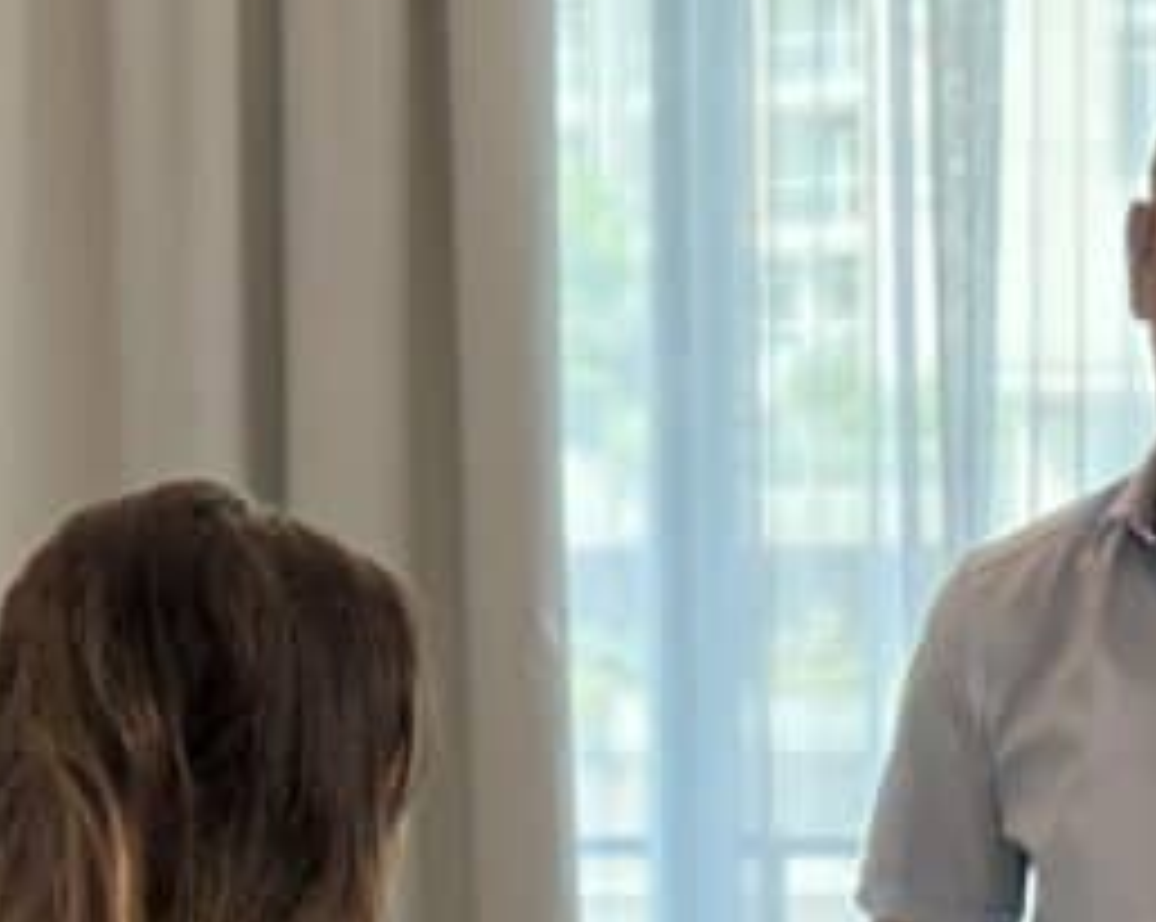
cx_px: 1273
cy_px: 787
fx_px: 6391
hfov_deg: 10.2
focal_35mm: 187
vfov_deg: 8.2
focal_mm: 6.76
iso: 100
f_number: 1.78
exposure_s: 1/236
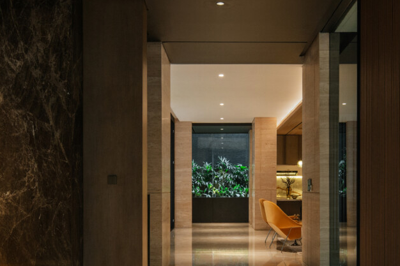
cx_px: 307
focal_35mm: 44
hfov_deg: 42.9
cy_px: 68
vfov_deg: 30.0
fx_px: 489
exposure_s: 1/2.5
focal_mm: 17
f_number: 8
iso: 400
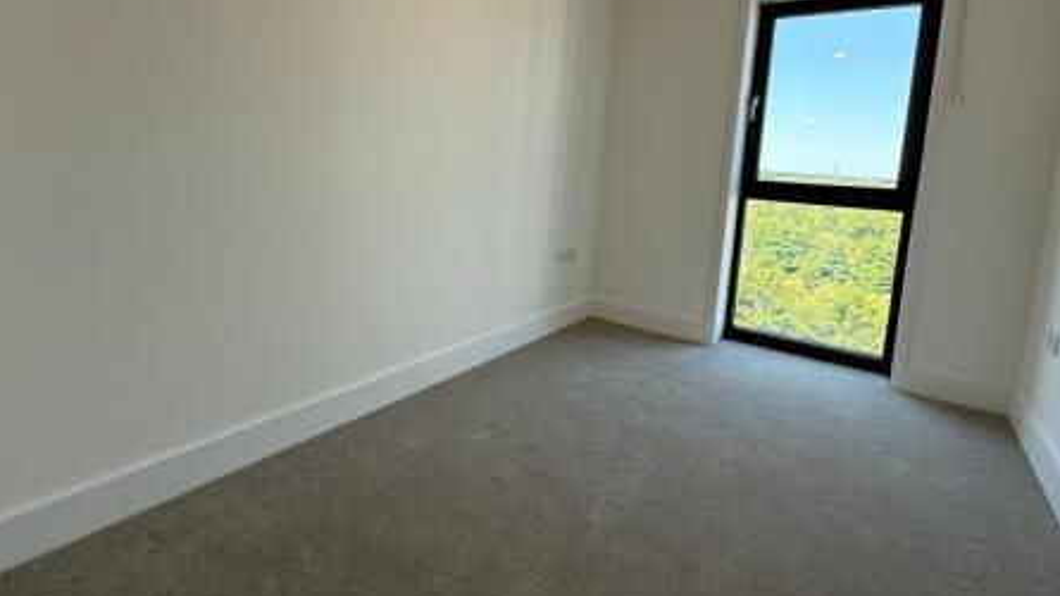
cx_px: 461
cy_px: 216
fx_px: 562
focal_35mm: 20
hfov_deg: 86.2
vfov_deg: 55.0
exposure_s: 1/112
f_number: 2.2
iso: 64
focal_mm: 2.22
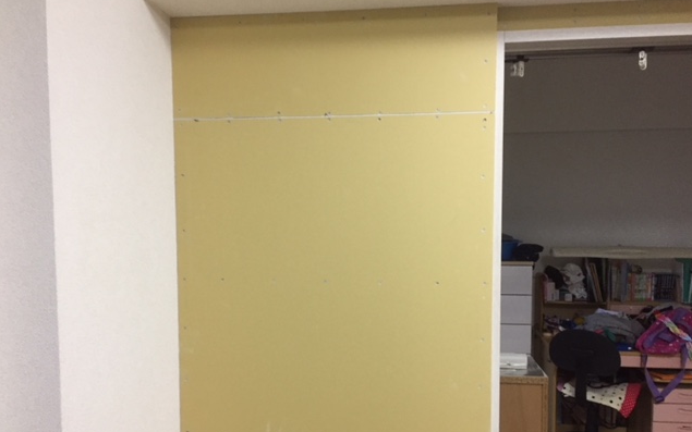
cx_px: 347
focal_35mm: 31
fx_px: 585
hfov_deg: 61.2
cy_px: 256
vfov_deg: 40.5
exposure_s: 1/30
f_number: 2.2
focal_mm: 4.15
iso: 125
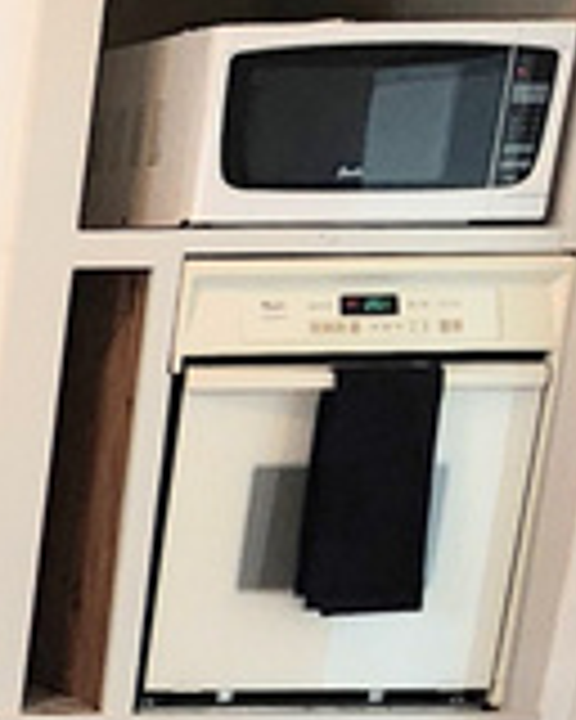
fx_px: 1726
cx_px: -940
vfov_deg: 22.2
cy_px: 810
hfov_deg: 12.7
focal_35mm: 81
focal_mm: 2.2
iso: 200
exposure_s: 1/60
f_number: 2.2
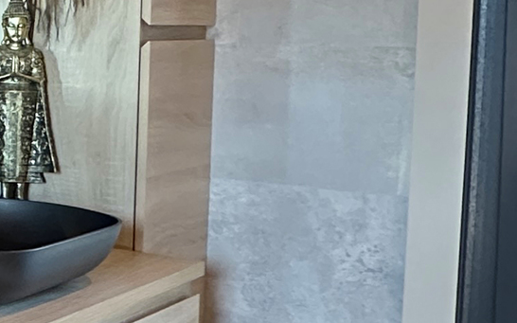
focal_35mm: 68
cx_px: -573
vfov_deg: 19.1
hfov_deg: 17.8
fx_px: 958
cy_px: 203
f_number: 2.2
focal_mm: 2.22
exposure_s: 1/60
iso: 400
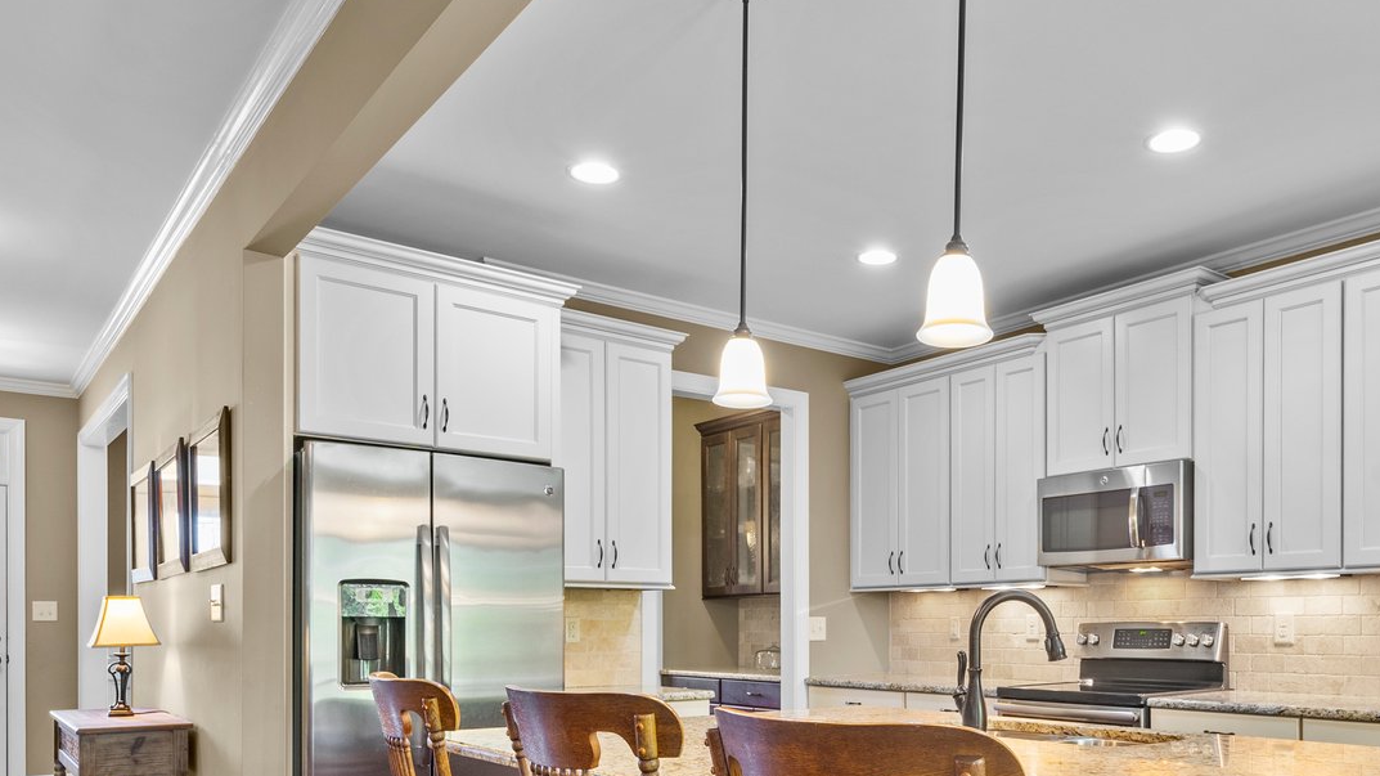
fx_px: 1024
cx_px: 851
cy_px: 613
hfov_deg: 67.0
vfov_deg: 39.9
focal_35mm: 28
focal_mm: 14
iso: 200
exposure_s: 1/1.67
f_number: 8
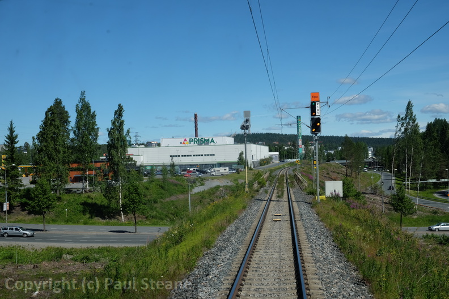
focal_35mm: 45
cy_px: 150
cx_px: 224
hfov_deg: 43.6
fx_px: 561
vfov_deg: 29.9
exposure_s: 1/420
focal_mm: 30.2
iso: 200
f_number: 9
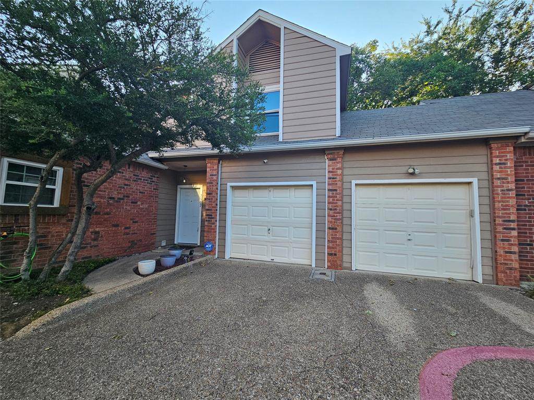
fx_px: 201
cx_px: 267
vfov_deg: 89.9
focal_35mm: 13
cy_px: 200
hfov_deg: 106.2
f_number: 2.2
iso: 50
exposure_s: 1/235
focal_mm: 2.2
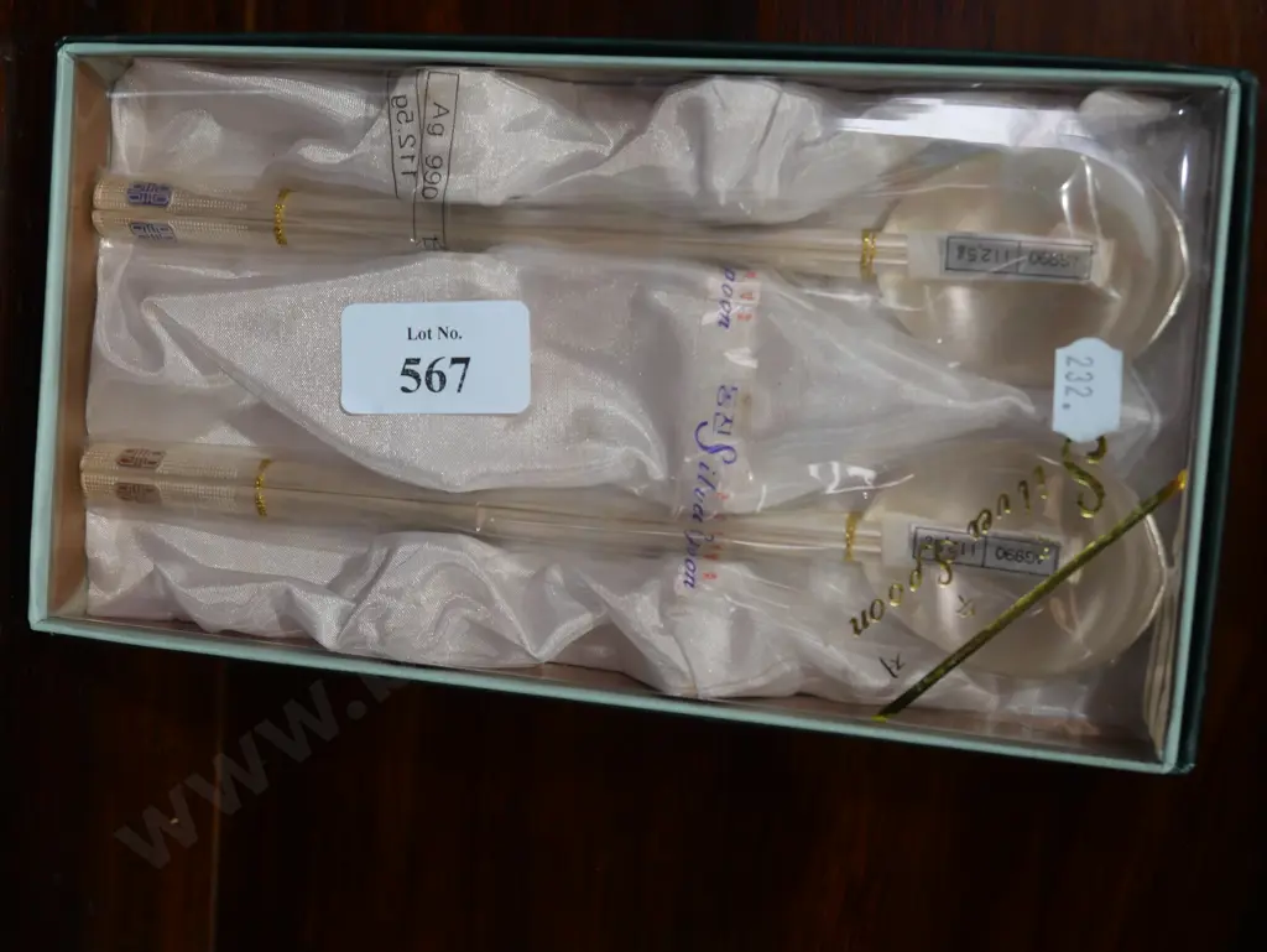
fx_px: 1758
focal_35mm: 48
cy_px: 476
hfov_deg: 39.6
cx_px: 634
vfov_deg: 30.3
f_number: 5.6
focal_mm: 24
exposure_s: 1/60
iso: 640
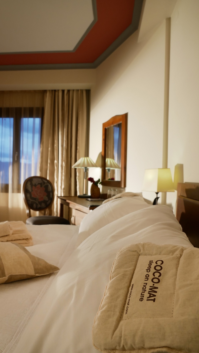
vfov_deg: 69.9
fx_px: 253
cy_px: 179
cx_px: 77
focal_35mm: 27
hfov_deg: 42.6
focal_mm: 12
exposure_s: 1/60
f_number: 4.7
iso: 400
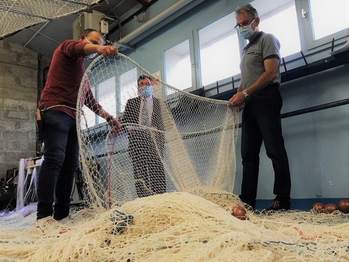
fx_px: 282
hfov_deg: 63.4
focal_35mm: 28
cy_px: 131
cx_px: 174
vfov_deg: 49.7
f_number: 1.8
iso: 32
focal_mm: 3.99
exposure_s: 1/25
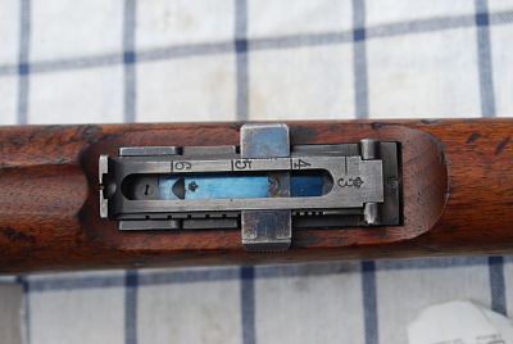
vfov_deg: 22.7
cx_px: 256
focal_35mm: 60
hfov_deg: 33.4
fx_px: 856
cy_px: 172
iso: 100
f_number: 8
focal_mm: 40
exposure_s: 1/60
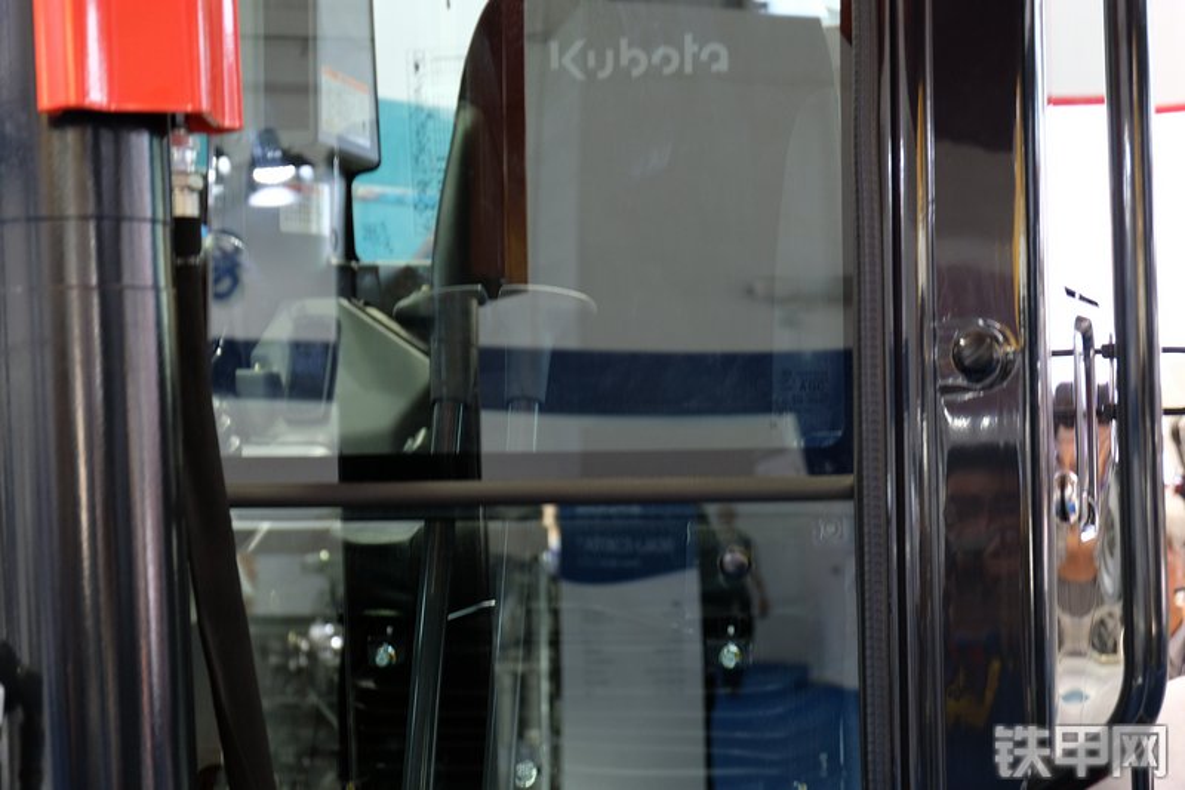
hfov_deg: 29.7
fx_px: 2238
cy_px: 395
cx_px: 592
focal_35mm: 68
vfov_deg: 20.0
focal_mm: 45.2
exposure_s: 1/20
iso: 800
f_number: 5.6
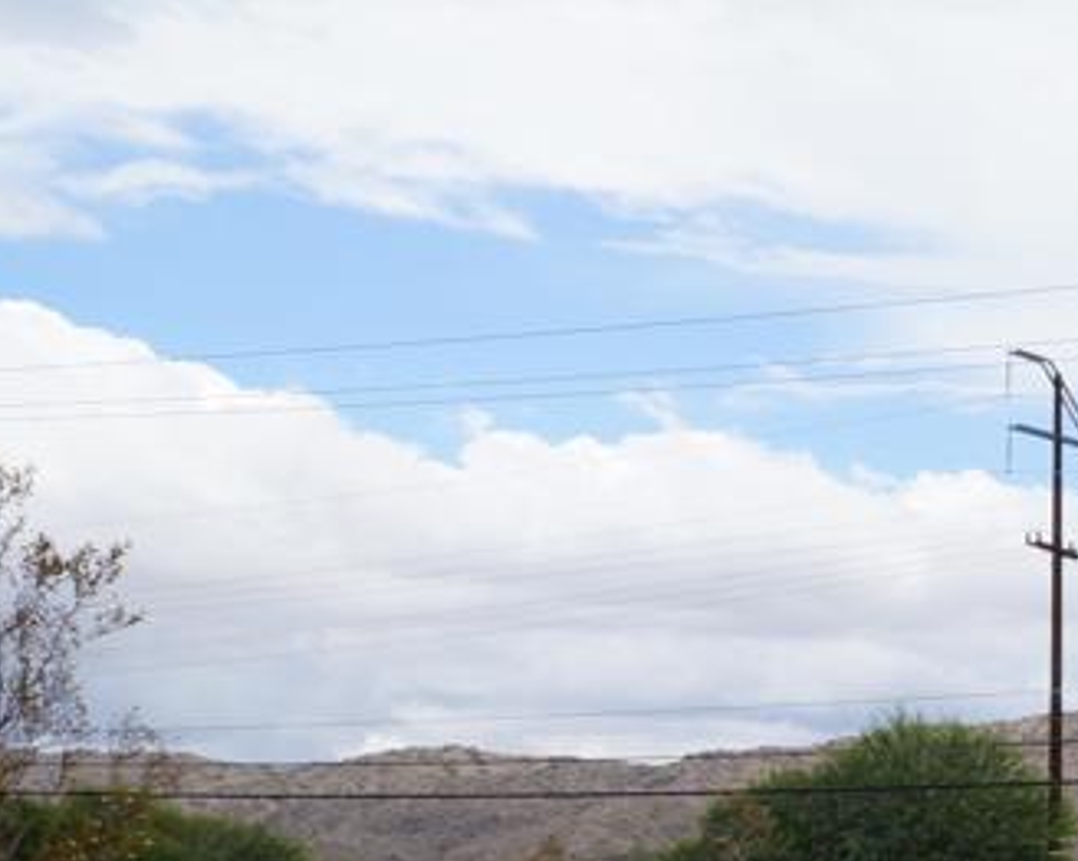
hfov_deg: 20.4
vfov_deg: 18.9
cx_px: 1653
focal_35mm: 79
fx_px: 2519
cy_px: 851
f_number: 13
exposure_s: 1/200
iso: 200
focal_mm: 18
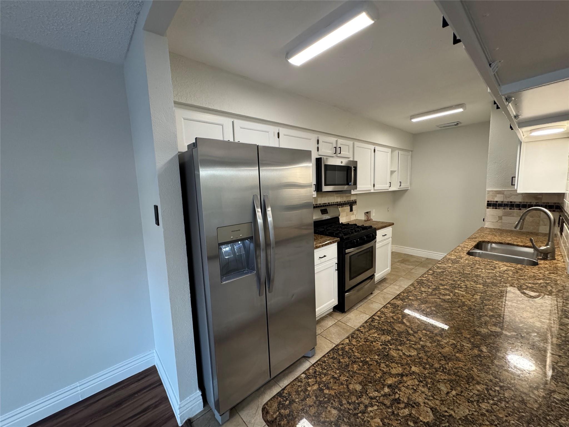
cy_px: 214
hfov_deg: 102.1
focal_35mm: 14
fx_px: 230
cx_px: 284
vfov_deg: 85.7
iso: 320
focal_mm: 2.22
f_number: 2.2
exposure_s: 1/120
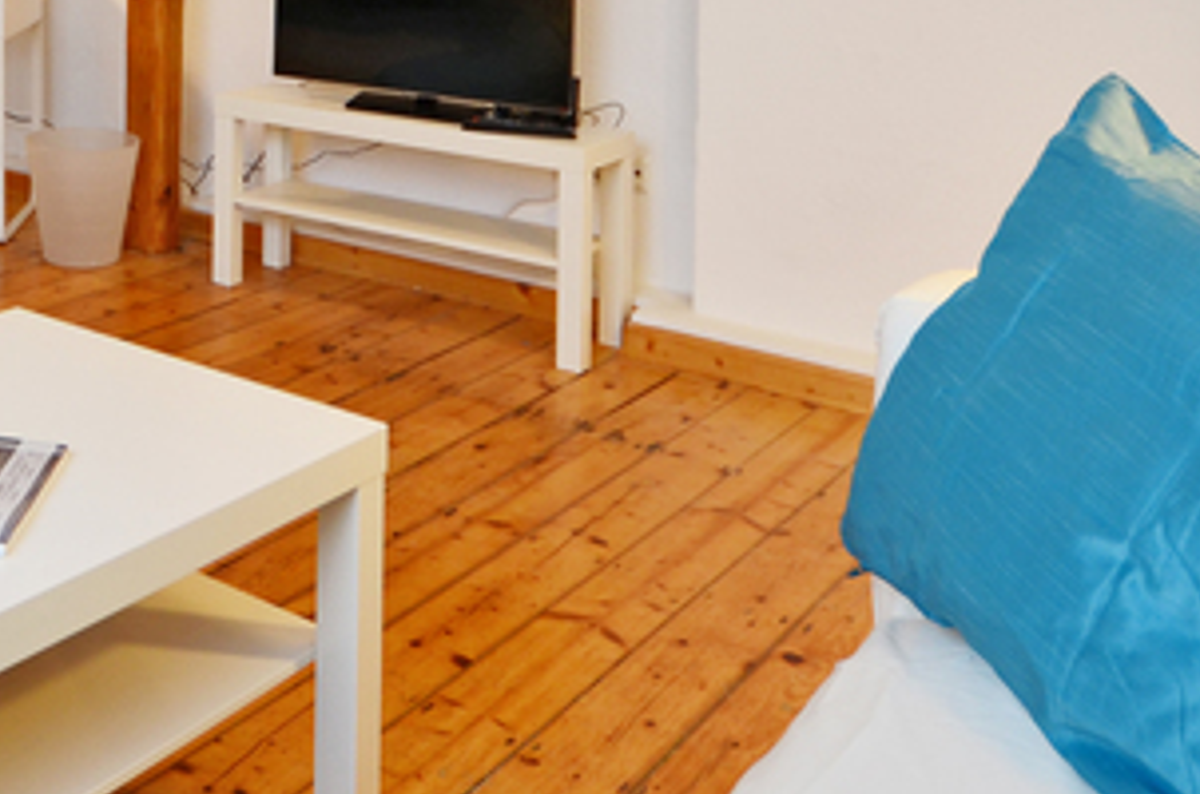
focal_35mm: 44
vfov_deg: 26.3
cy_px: -212
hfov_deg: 38.8
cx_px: -32
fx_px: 1464
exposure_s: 1/40
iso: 250
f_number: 3.5
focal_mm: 10
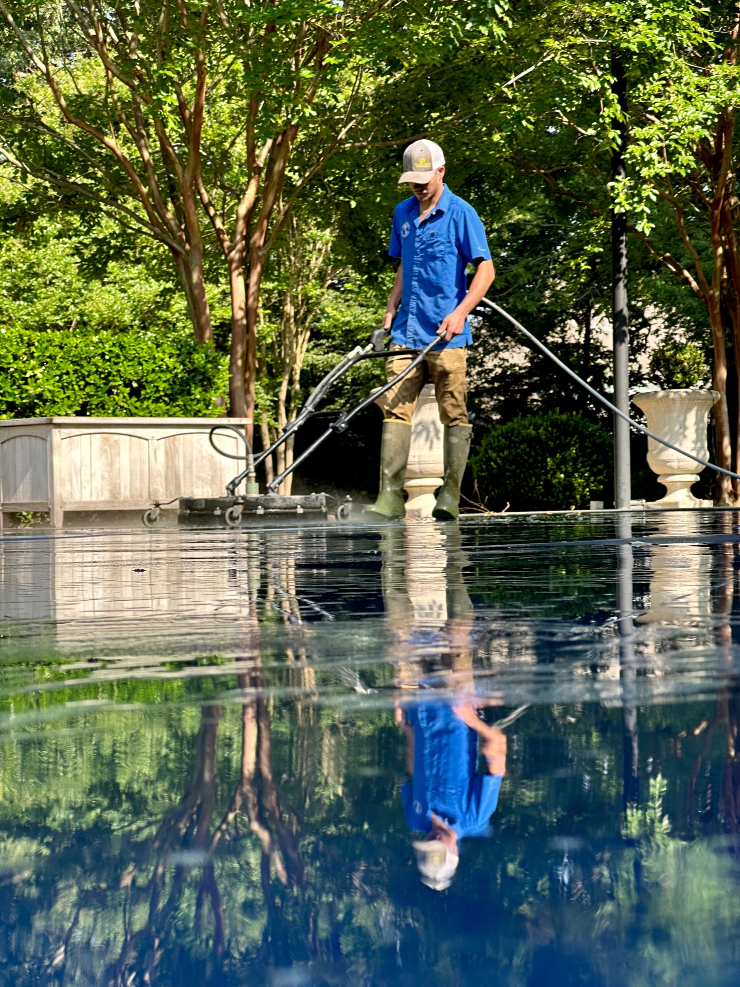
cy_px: 494
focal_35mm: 77
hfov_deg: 19.1
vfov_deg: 25.3
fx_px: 2195
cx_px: 370
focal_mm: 9
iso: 32
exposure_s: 1/207
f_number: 2.8
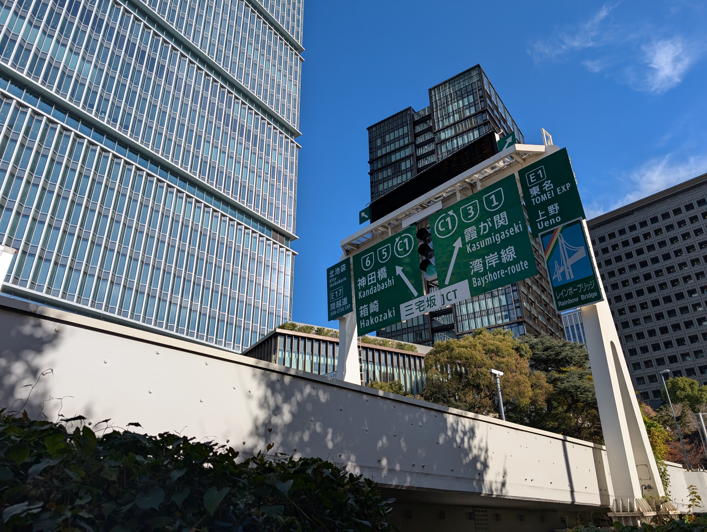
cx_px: 354
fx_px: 491
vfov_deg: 56.9
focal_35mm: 24
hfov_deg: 71.5
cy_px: 266
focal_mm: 6.9
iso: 19
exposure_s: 1/1250
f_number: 1.68
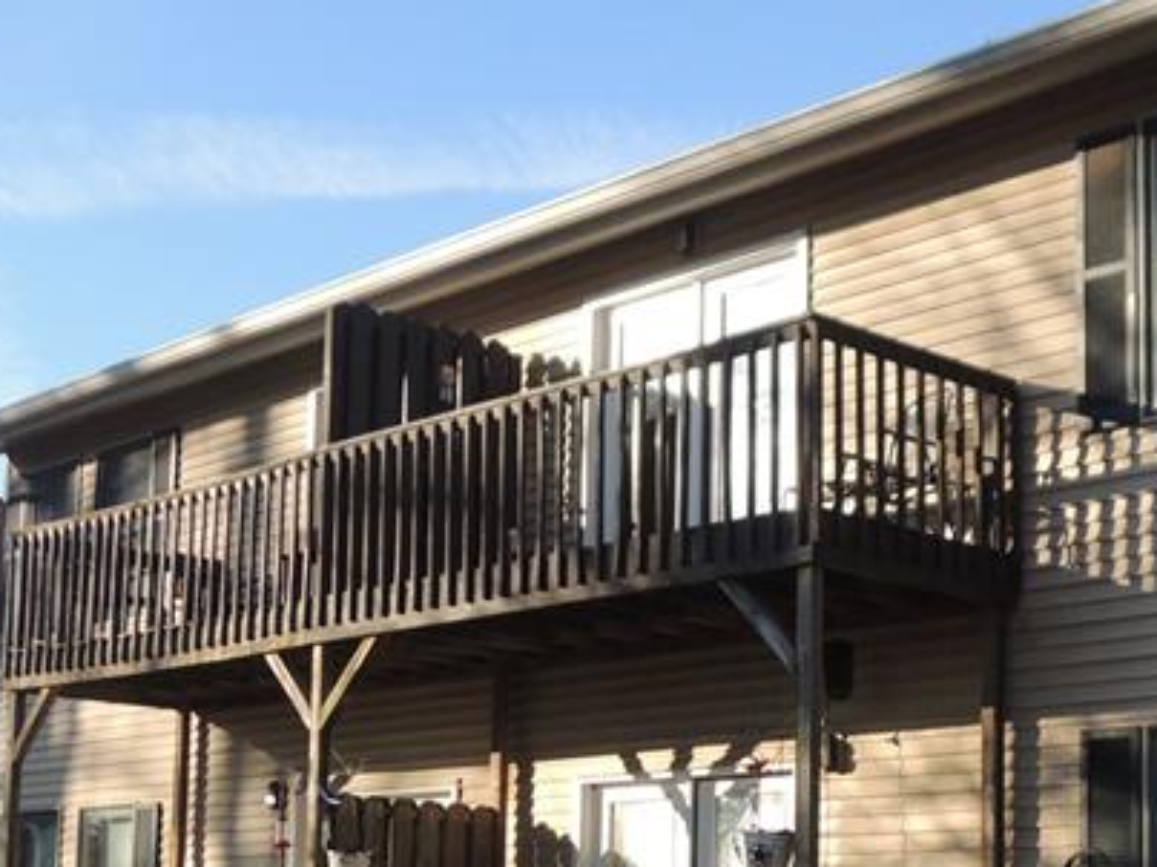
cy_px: 729
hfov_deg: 31.7
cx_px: 646
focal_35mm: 61
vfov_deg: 23.6
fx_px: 2038
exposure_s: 1/640
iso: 100
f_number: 2.8
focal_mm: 4.3
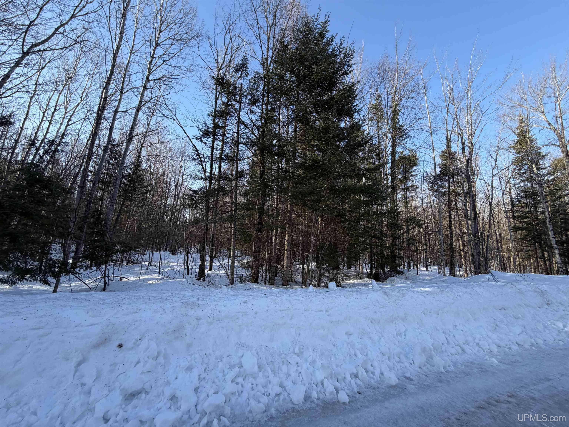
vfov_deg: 85.7
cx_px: 284
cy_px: 214
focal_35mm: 14
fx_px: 230
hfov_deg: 102.1
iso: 64
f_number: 2.2
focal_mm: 2.22
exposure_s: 1/502
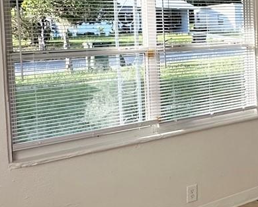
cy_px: 44
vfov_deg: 26.7
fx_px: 428
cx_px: 340
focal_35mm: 56
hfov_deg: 27.6
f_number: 2.2
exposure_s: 1/254
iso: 40
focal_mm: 2.22
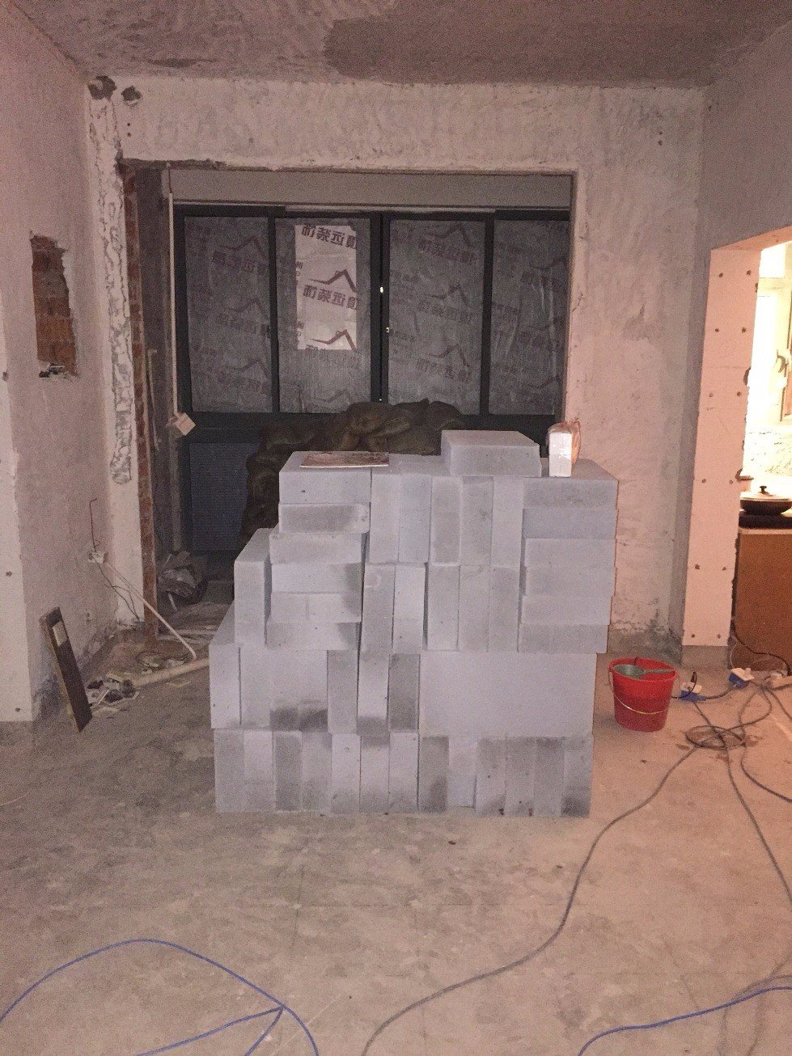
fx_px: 885
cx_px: 396
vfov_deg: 61.7
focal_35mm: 29
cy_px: 528
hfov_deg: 48.2
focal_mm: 4.15
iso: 500
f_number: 2.2
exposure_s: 1/17
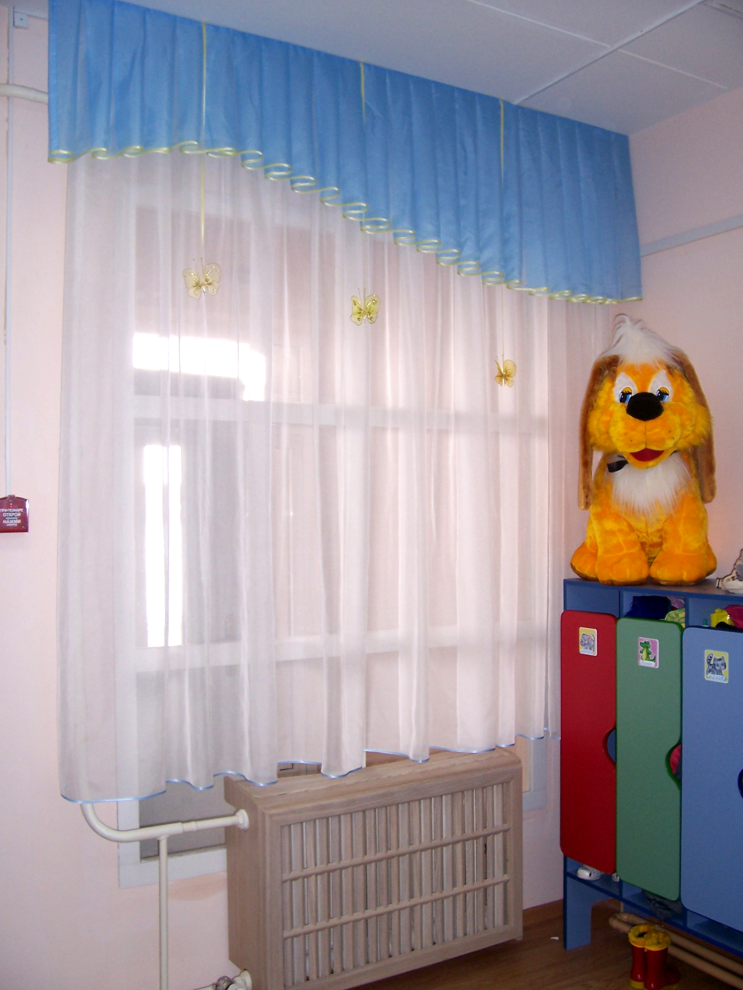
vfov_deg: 54.0
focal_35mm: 34
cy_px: 495
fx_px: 973
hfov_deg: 41.8
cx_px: 372
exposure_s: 1/60
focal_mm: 5.6
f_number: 2.7
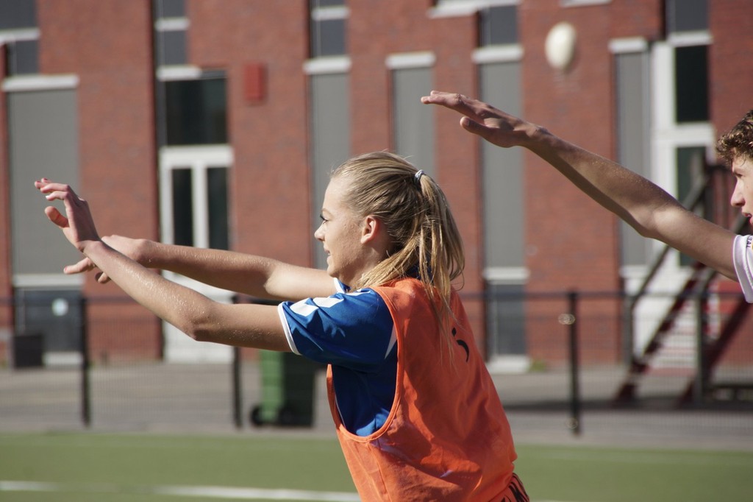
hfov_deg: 5.5
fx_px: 7841
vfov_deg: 3.7
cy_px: 251
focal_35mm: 375
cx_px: 376
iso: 200
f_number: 9
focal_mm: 250
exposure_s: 1/500
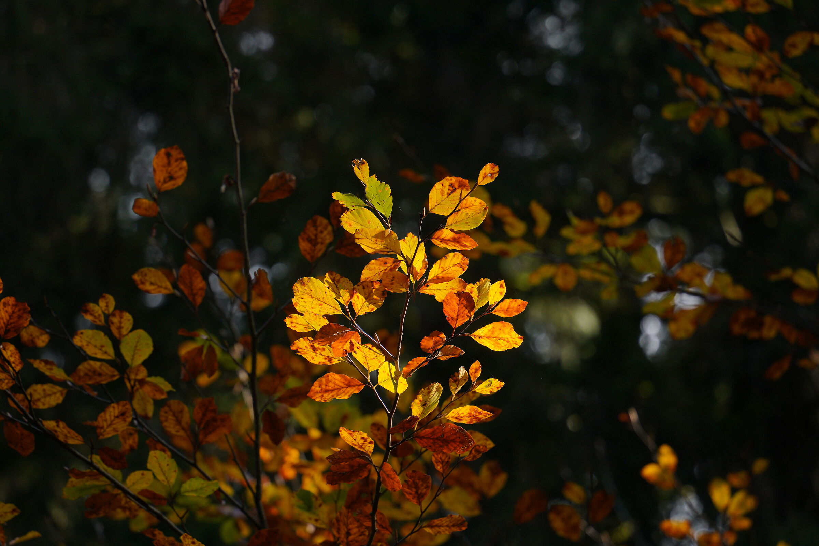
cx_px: 410
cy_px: 273
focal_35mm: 200
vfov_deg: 6.9
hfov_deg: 10.3
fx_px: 4550
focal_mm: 200
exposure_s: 1/500
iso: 400
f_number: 5.6
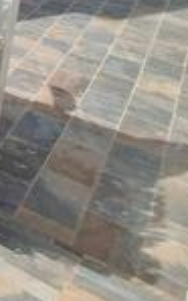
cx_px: -348
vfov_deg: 28.4
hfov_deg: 12.2
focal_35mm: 59
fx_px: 484
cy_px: -91
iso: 40
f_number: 2.2
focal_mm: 1.74
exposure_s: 1/2212
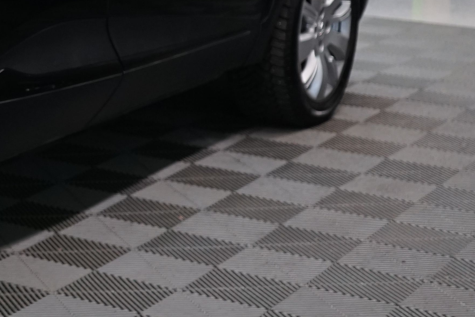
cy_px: -7
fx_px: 1623
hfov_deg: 15.1
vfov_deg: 11.0
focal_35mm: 123
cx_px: -284
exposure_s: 1/30
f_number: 4
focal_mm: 36
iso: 1000
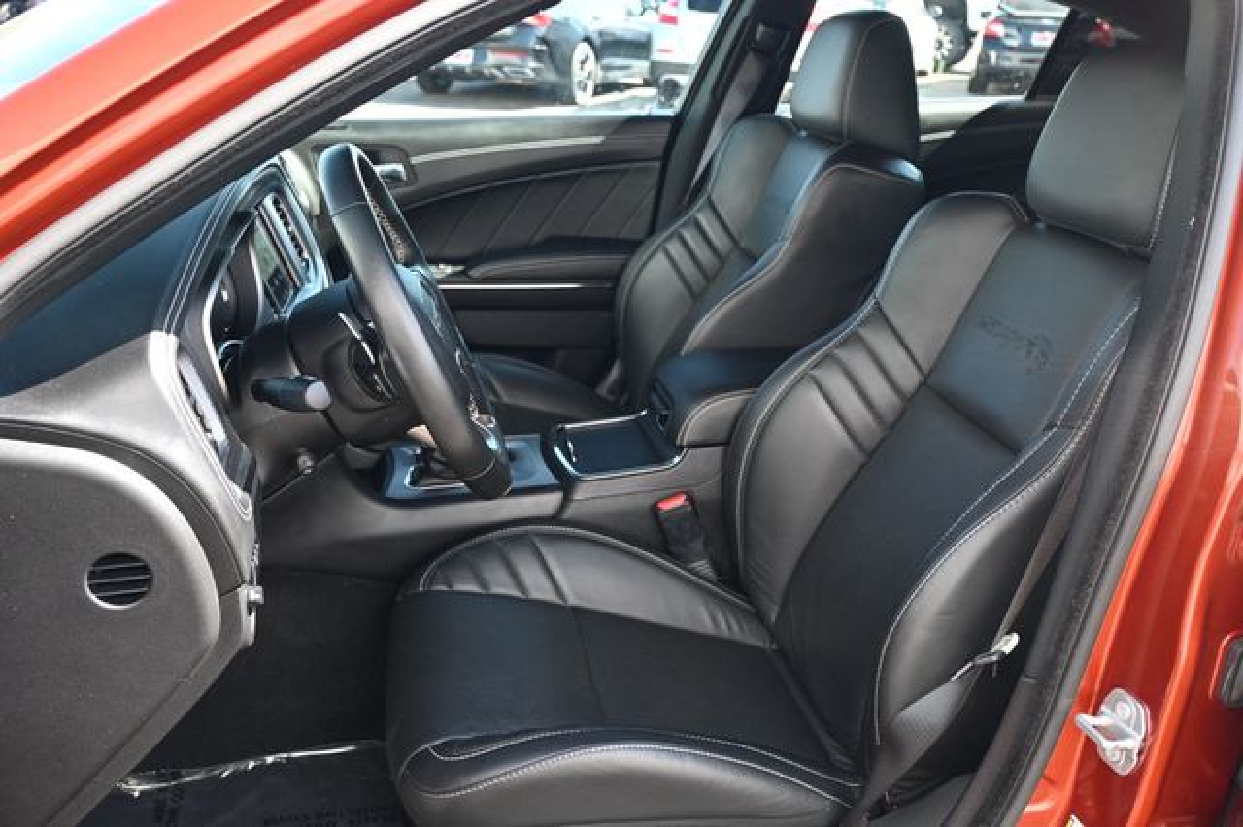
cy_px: 414
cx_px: 622
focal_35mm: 33
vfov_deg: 39.9
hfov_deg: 57.2
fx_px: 1139
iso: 500
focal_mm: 22
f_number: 4
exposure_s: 1/125
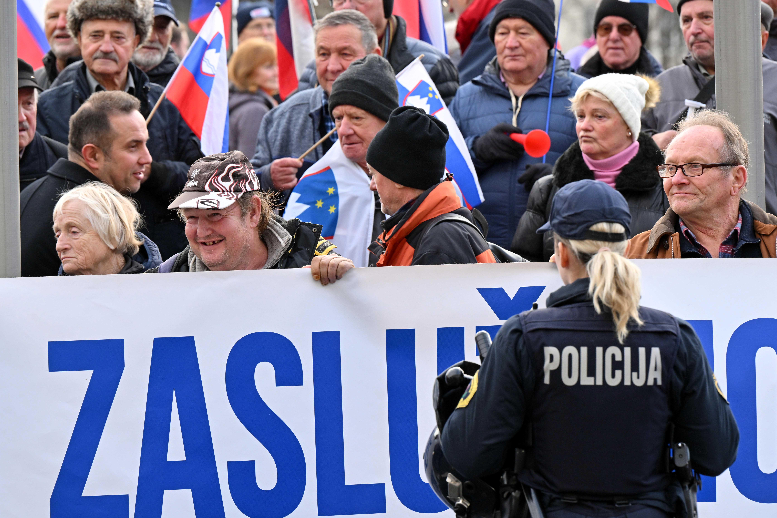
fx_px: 4834
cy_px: 278
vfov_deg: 6.1
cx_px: 340
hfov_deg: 9.2
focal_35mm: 224
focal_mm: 185
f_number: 7.1
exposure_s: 1/250
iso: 1000
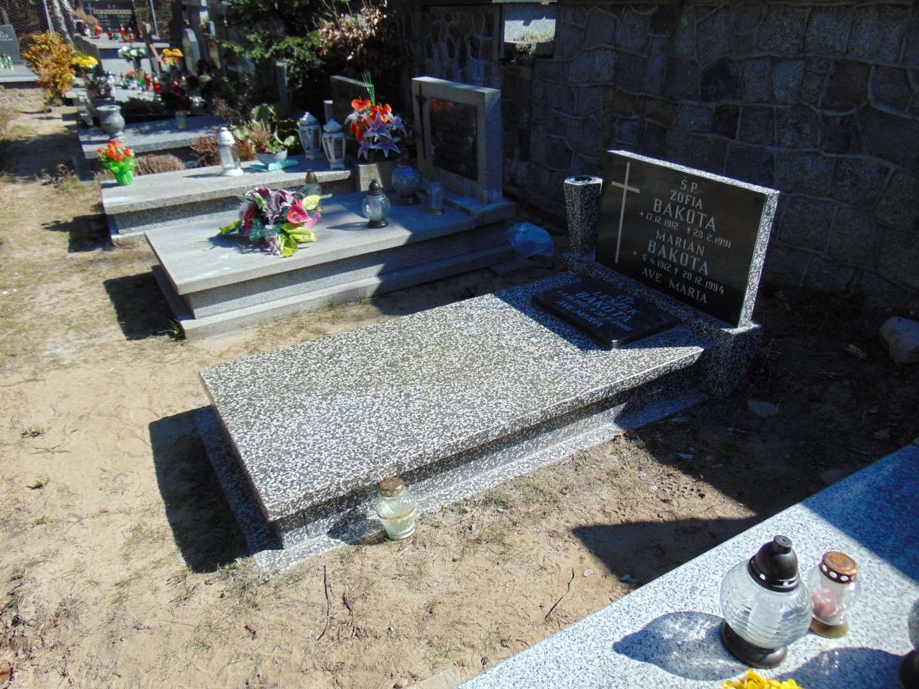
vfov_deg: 54.9
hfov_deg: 69.4
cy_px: 344
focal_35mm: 25
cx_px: 460
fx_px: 664
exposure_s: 1/1000
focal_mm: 4.5
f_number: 3
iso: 80
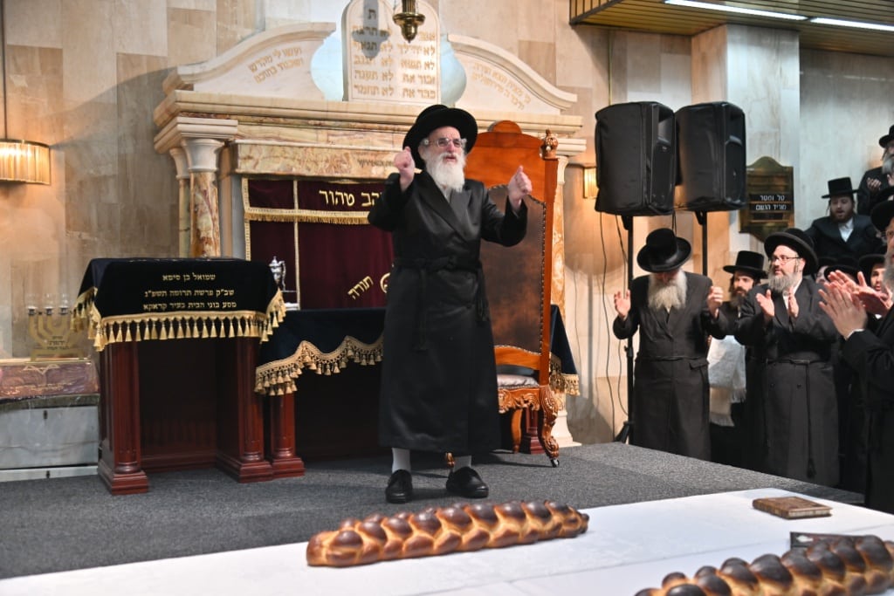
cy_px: 298
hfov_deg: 48.5
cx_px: 447
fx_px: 993
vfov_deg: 33.4
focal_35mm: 40
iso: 500
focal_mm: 40
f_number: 4
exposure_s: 1/125
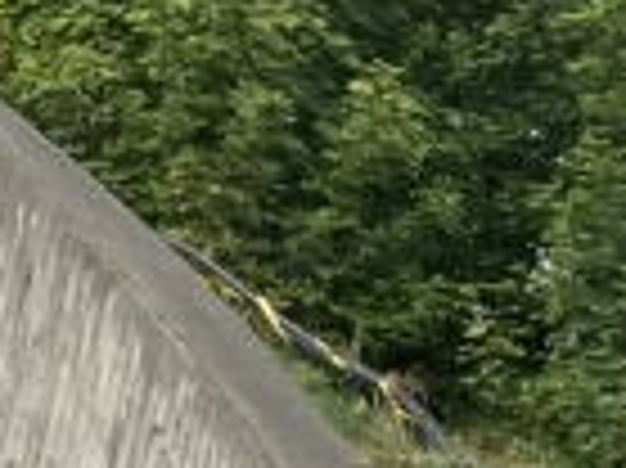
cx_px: 1342
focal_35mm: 161
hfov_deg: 10.9
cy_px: 1156
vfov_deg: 8.4
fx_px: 2909
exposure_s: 1/883
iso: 32
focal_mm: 3.99
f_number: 1.8
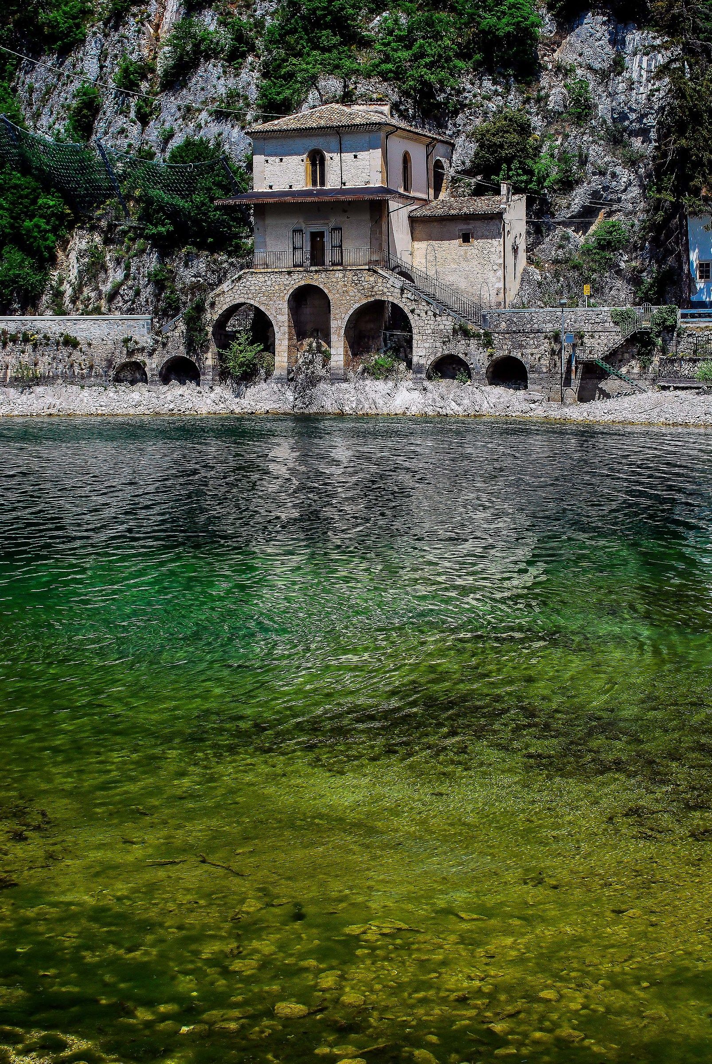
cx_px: 356
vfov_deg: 37.8
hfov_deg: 25.8
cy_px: 532
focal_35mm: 52
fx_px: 1553
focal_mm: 35
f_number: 6.3
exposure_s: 1/200
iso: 125
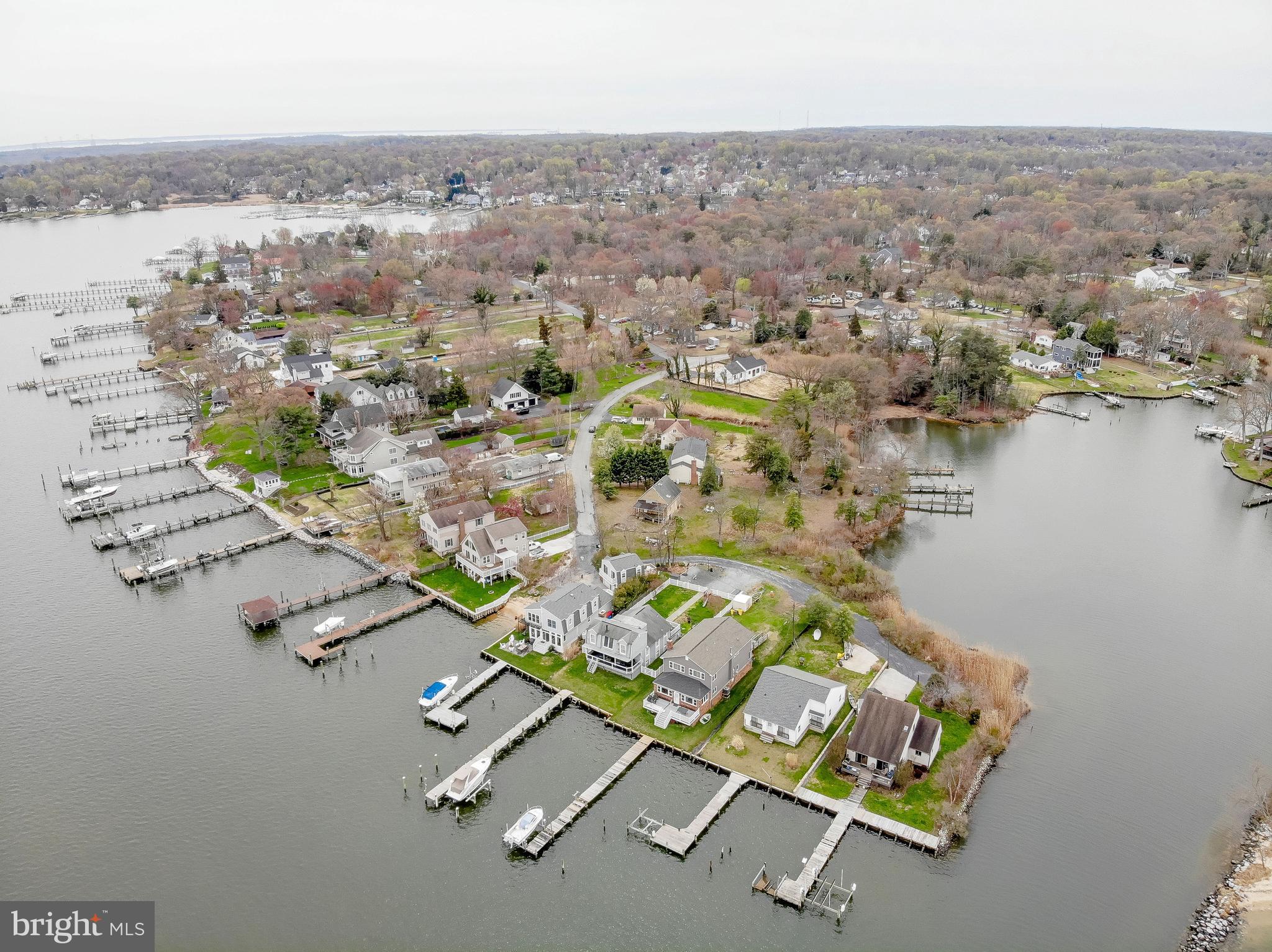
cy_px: 476
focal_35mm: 24
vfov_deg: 56.8
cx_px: 636
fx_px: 881
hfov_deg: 71.6
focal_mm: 4.5
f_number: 2.8
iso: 100
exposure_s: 1/298
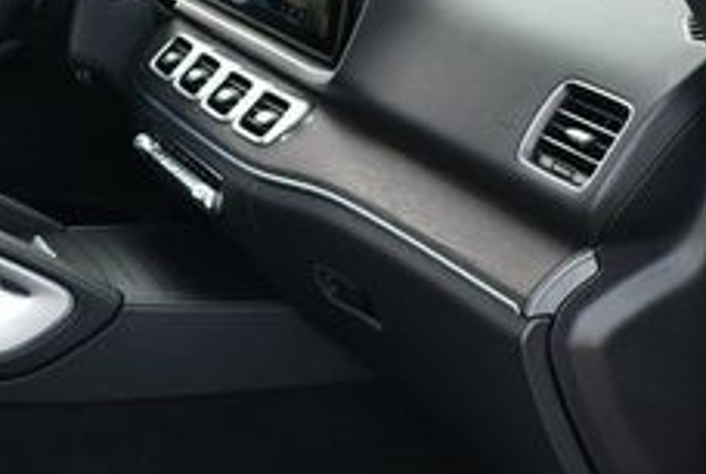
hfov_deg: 19.7
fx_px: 1985
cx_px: 34
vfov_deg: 13.4
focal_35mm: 101
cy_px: 474
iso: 400
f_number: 4
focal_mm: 18
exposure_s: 1/250
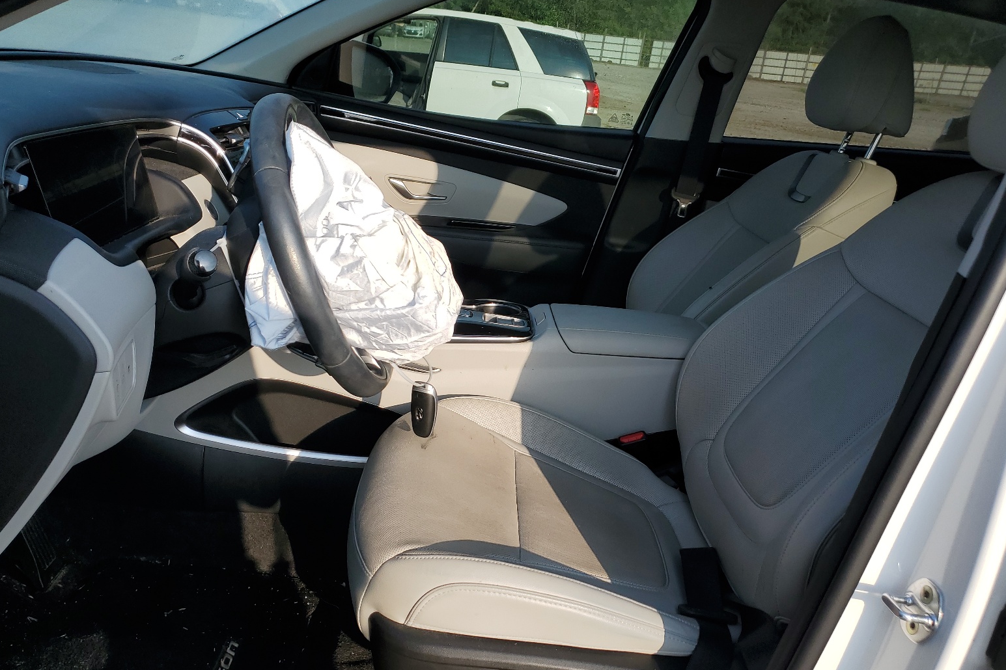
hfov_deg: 65.5
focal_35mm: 28
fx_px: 782
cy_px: 374
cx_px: 506
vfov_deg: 46.3
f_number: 1.5
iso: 50
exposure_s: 1/2500
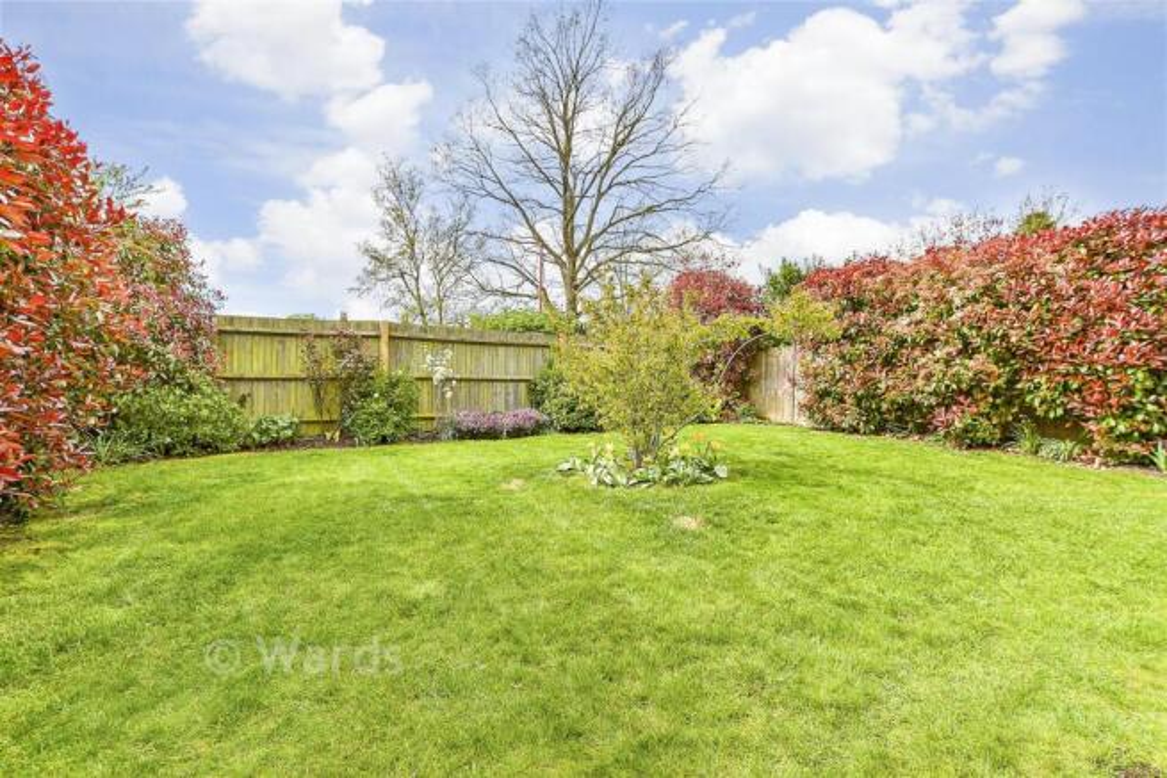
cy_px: 389
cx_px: 584
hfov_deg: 71.5
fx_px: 811
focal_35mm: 25
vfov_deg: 51.3
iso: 160
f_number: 8
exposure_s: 1/200
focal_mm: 17
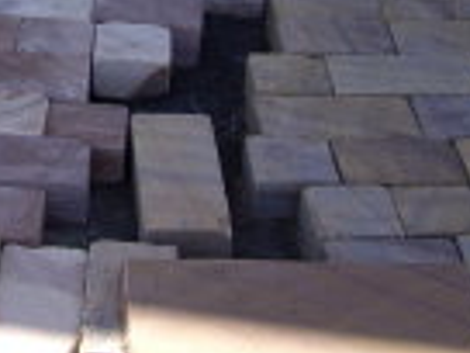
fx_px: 1819
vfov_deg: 10.9
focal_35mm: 134
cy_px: -47
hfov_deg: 14.1
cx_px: -145
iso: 50
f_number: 2.8
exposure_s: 1/320
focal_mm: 7.9
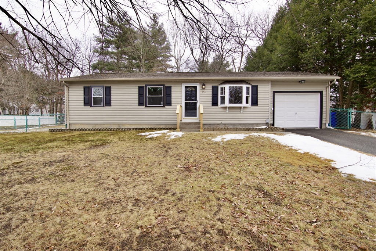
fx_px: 172
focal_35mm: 16
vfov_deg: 72.1
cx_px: 188
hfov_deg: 95.0
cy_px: 126
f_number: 7.1
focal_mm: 11
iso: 320
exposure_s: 1/160
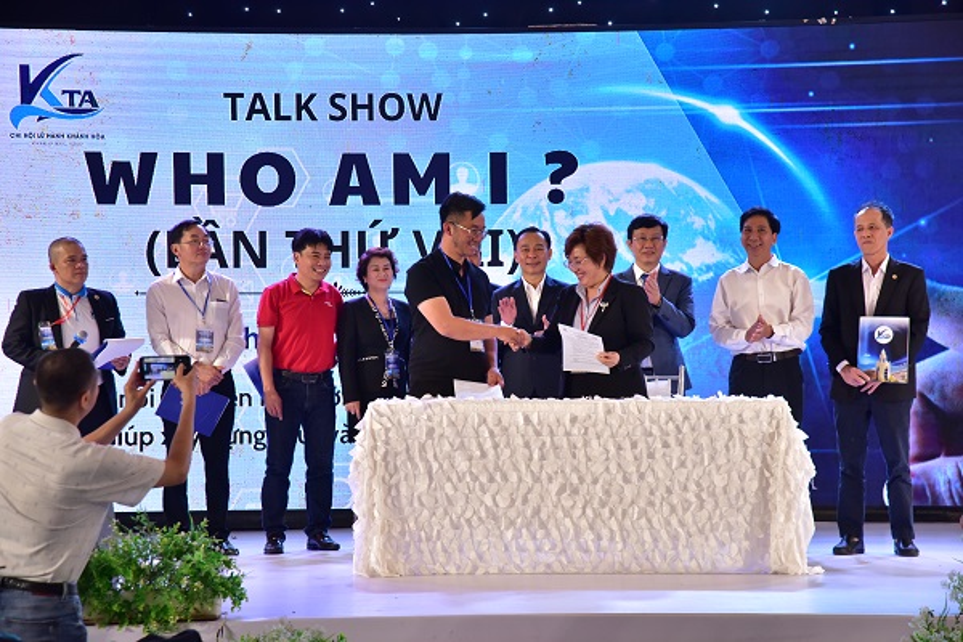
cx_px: 482
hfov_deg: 19.5
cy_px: 321
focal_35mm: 105
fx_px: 2809
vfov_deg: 13.0
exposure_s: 1/160
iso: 1600
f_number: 8
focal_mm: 105
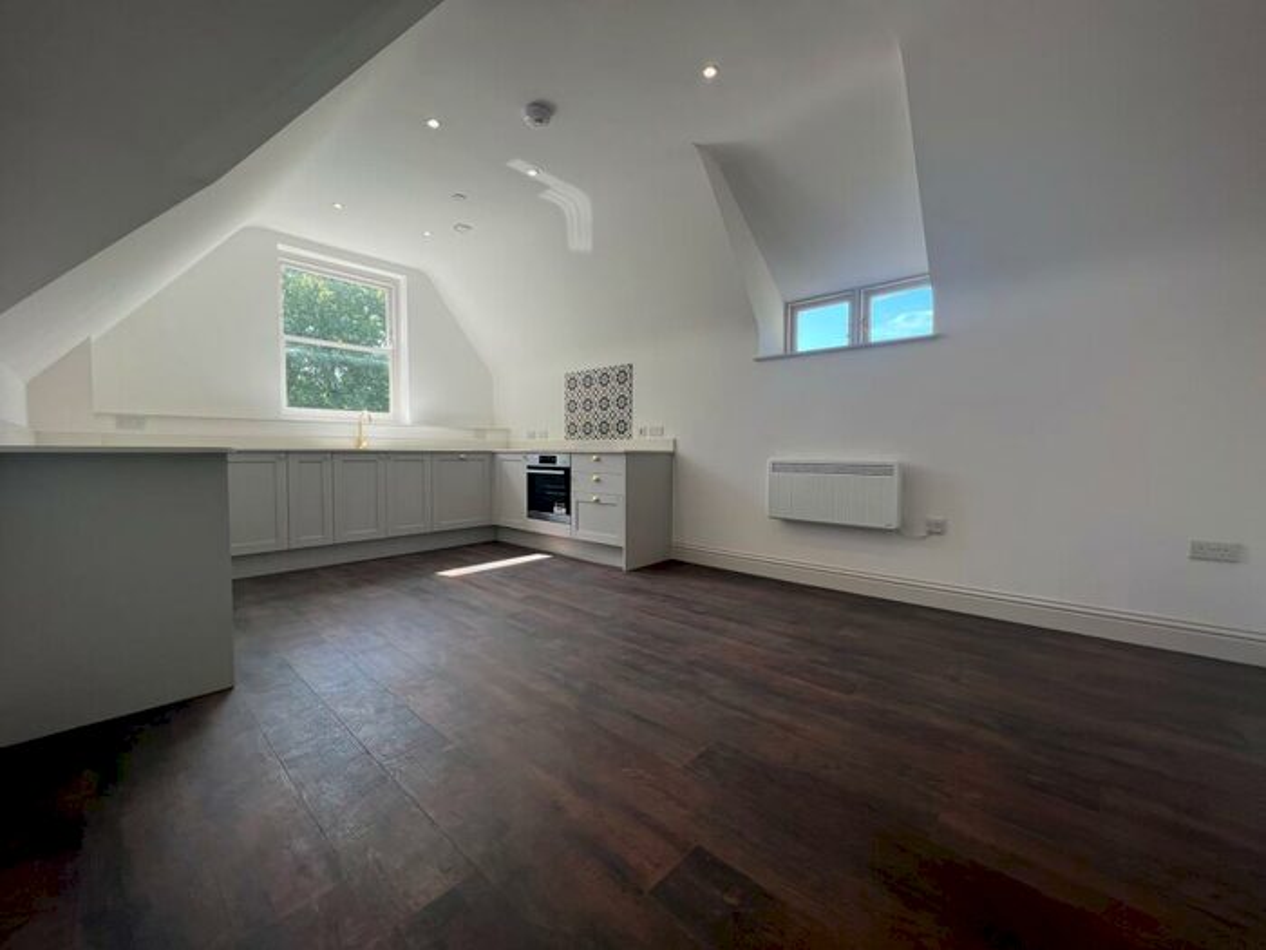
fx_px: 475
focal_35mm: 13
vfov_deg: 89.9
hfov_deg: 106.2
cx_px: 633
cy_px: 475
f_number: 1.8
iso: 32
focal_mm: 1.57
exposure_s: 1/174
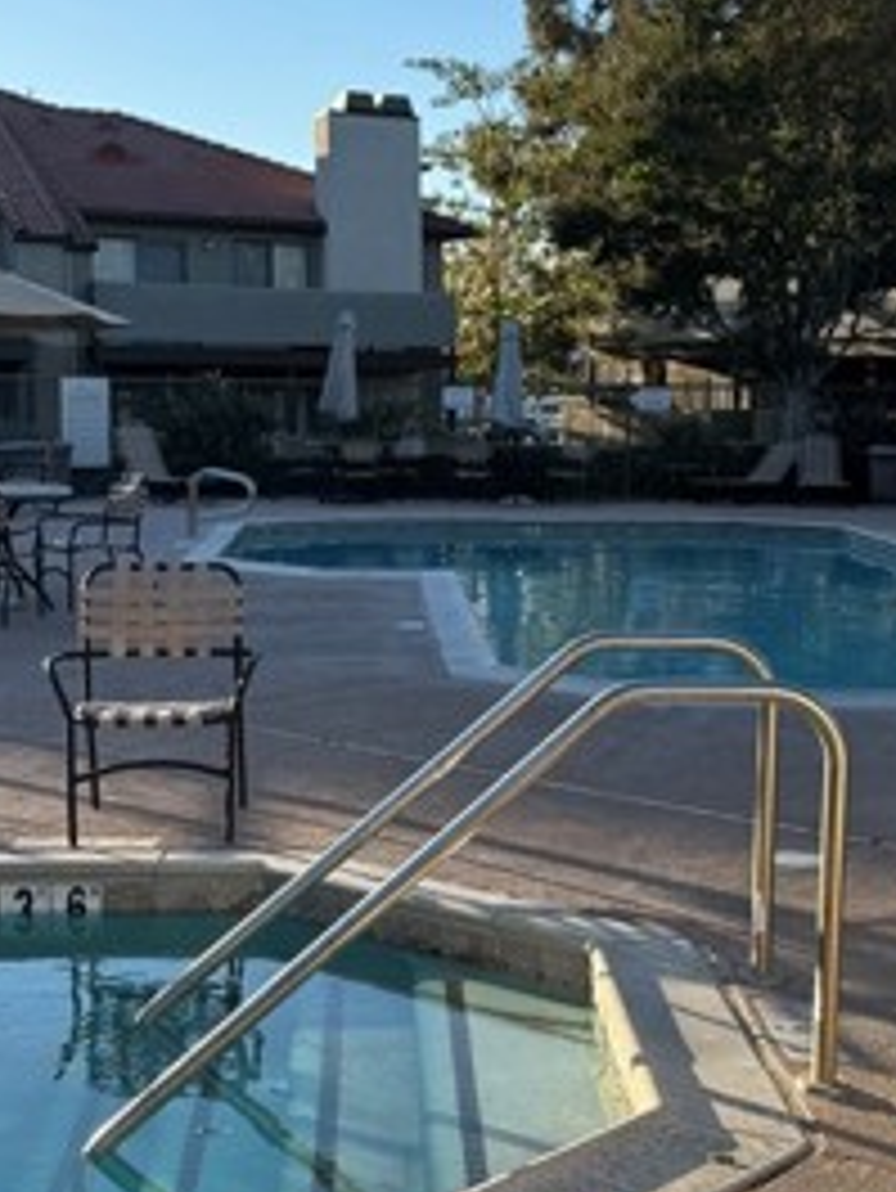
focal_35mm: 58
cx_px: 527
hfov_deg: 25.2
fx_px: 2000
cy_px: 684
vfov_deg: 33.2
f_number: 1.78
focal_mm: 6.76
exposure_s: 1/2105
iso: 80
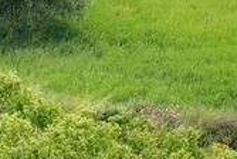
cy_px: -84
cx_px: -399
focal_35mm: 1835
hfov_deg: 1.1
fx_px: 12102
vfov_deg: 0.8
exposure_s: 1/280
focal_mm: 200
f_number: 5.6
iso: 200
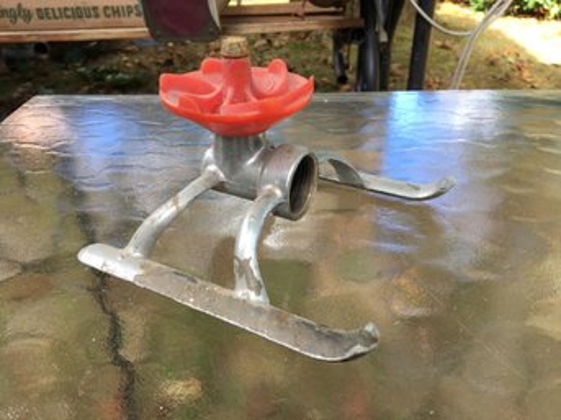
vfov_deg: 48.2
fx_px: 470
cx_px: 280
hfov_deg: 61.7
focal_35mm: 29
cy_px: 210
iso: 32
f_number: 2.2
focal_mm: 4.15
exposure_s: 1/120
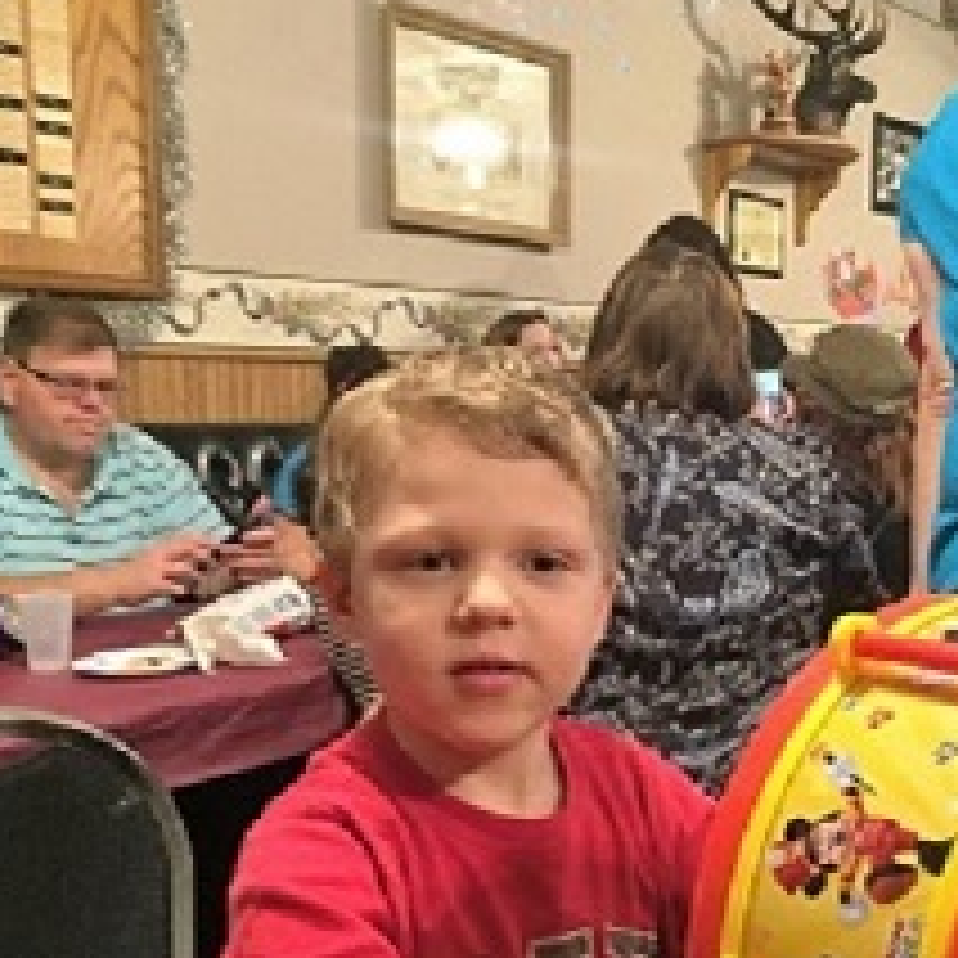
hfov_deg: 39.9
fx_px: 1315
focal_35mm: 42
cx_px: 569
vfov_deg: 39.9
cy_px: 571
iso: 250
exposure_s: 1/17
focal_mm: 4.15
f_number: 2.2
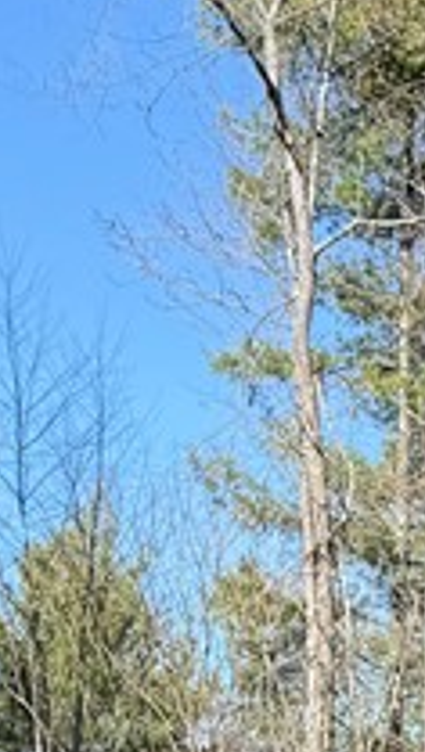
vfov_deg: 15.2
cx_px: 544
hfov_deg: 9.3
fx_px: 2557
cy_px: 1213
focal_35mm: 128
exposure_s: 1/1689
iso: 80
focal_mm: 6.76
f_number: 1.78
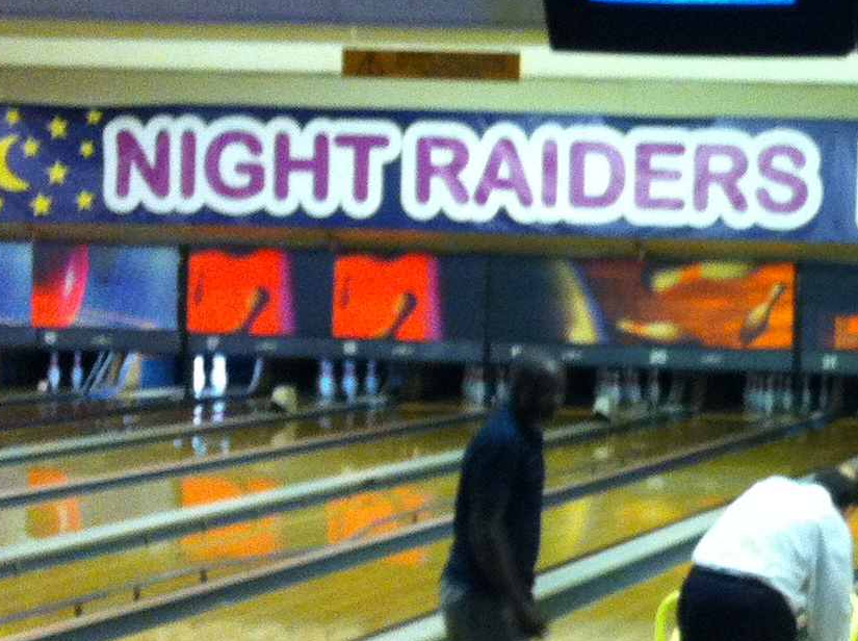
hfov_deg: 17.0
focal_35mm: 110
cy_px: 253
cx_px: 1090
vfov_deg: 13.4
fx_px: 2722
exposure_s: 1/15
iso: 250
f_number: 2.8
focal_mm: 3.85
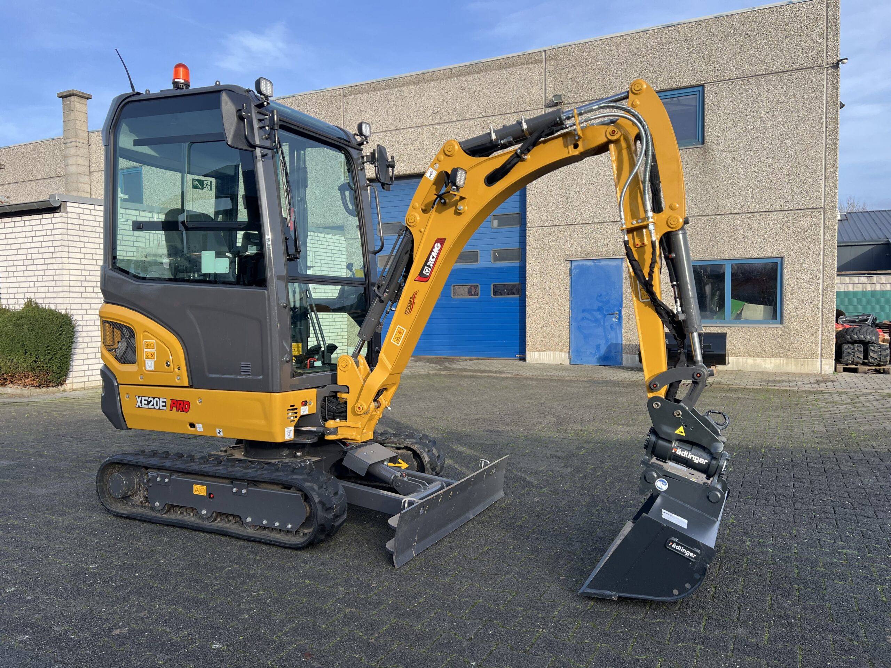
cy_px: 334
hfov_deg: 67.3
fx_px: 669
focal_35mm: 26
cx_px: 446
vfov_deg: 53.1
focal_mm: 5.7
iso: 50
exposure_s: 1/1377
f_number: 1.5
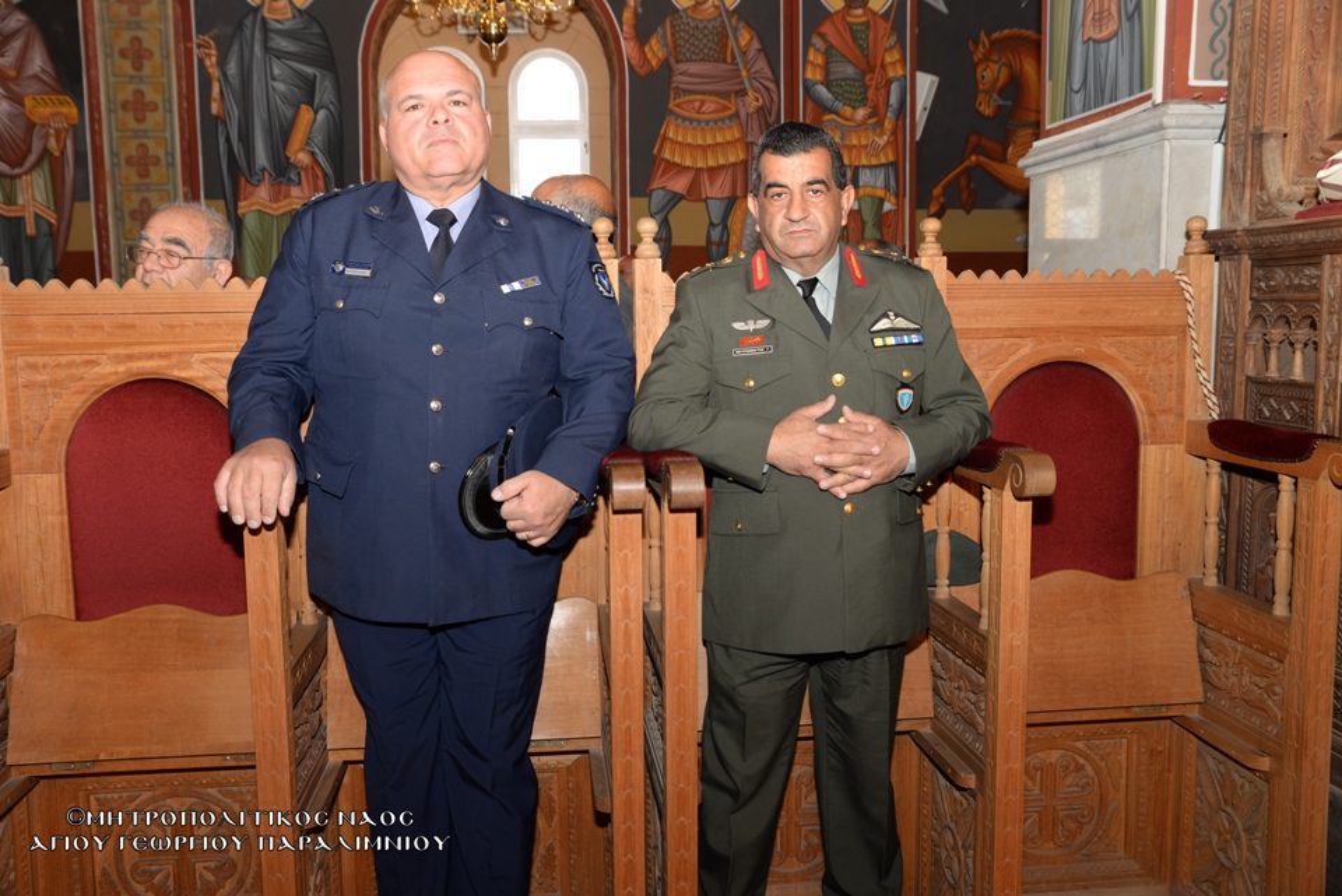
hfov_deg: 55.8
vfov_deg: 38.9
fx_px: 1268
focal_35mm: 34
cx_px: 671
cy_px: 448
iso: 400
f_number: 5.6
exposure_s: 1/80
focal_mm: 34
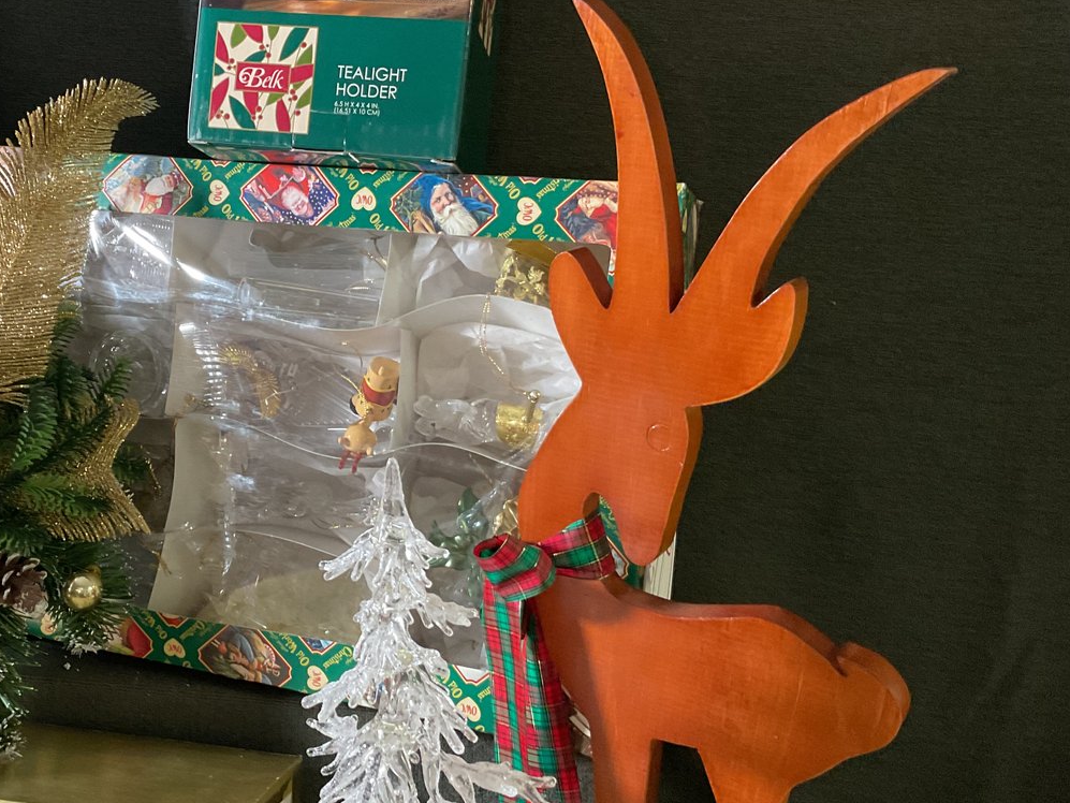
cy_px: 416
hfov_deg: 42.1
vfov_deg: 32.9
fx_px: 1360
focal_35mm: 44
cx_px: 320
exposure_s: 1/60
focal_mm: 3
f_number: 1.8
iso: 200
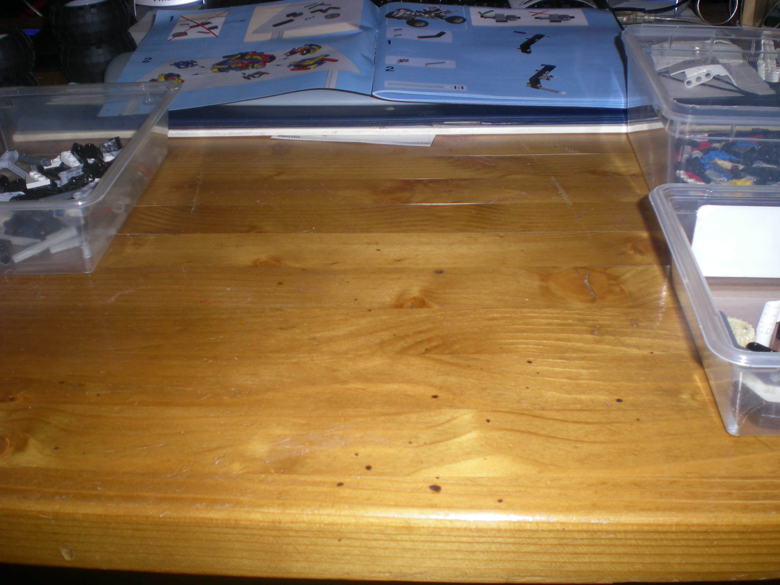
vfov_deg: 37.7
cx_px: 390
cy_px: 292
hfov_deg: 49.0
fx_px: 856
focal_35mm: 38
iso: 50
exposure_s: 1/60
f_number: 3.1
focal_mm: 6.3
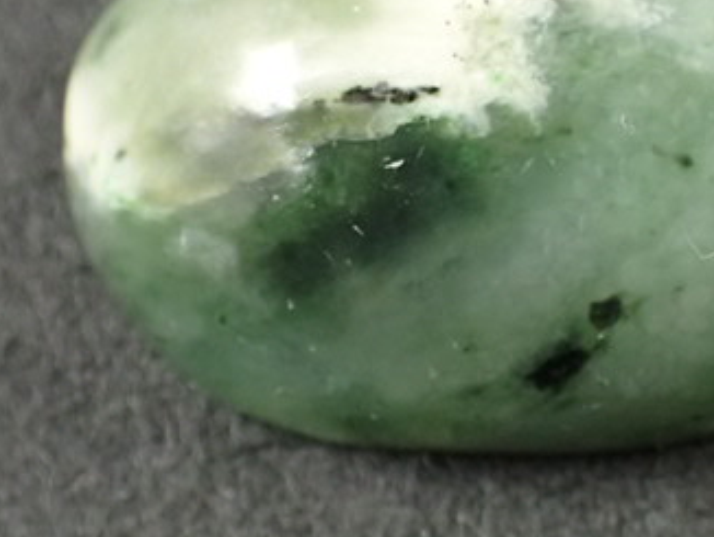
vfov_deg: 9.5
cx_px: 513
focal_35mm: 157
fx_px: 3241
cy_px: 140
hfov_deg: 12.5
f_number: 4.4
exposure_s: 1/200
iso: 800
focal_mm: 14.41
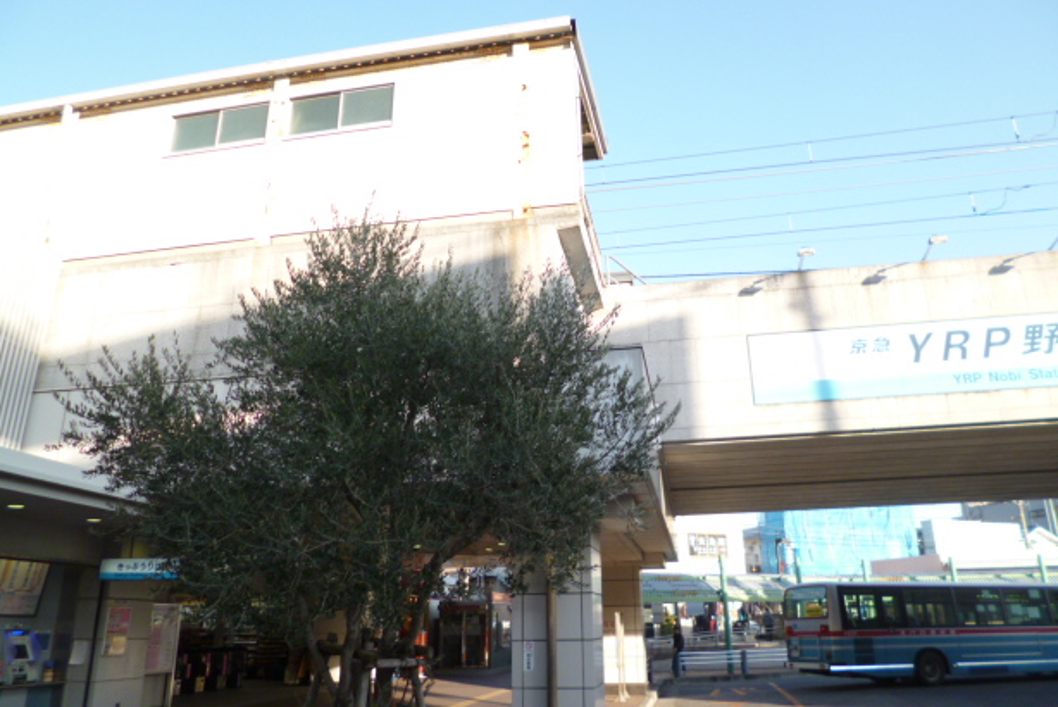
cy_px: 347
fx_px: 764
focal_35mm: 26
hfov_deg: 69.3
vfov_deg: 49.6
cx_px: 546
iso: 100
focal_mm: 4.3
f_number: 2.5
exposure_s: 1/400
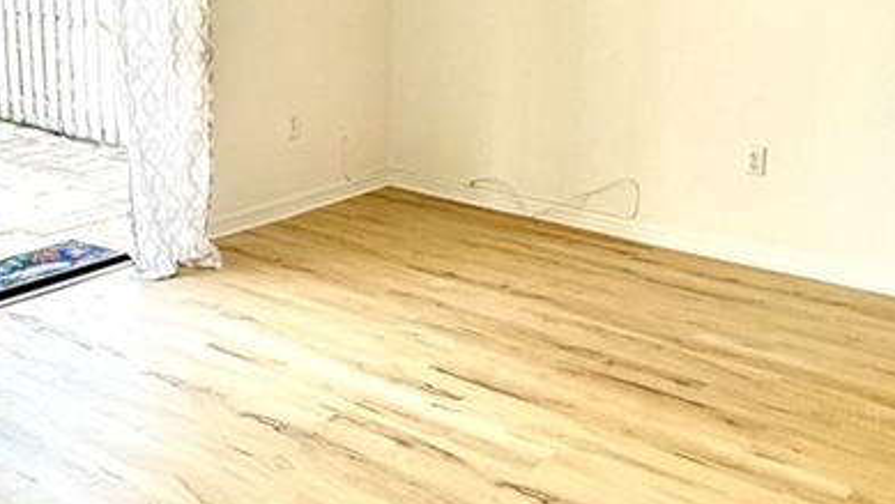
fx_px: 1116
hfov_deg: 43.2
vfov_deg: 25.3
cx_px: 315
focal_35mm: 47
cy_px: 156
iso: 40
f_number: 2.2
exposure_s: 1/211
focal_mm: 2.22
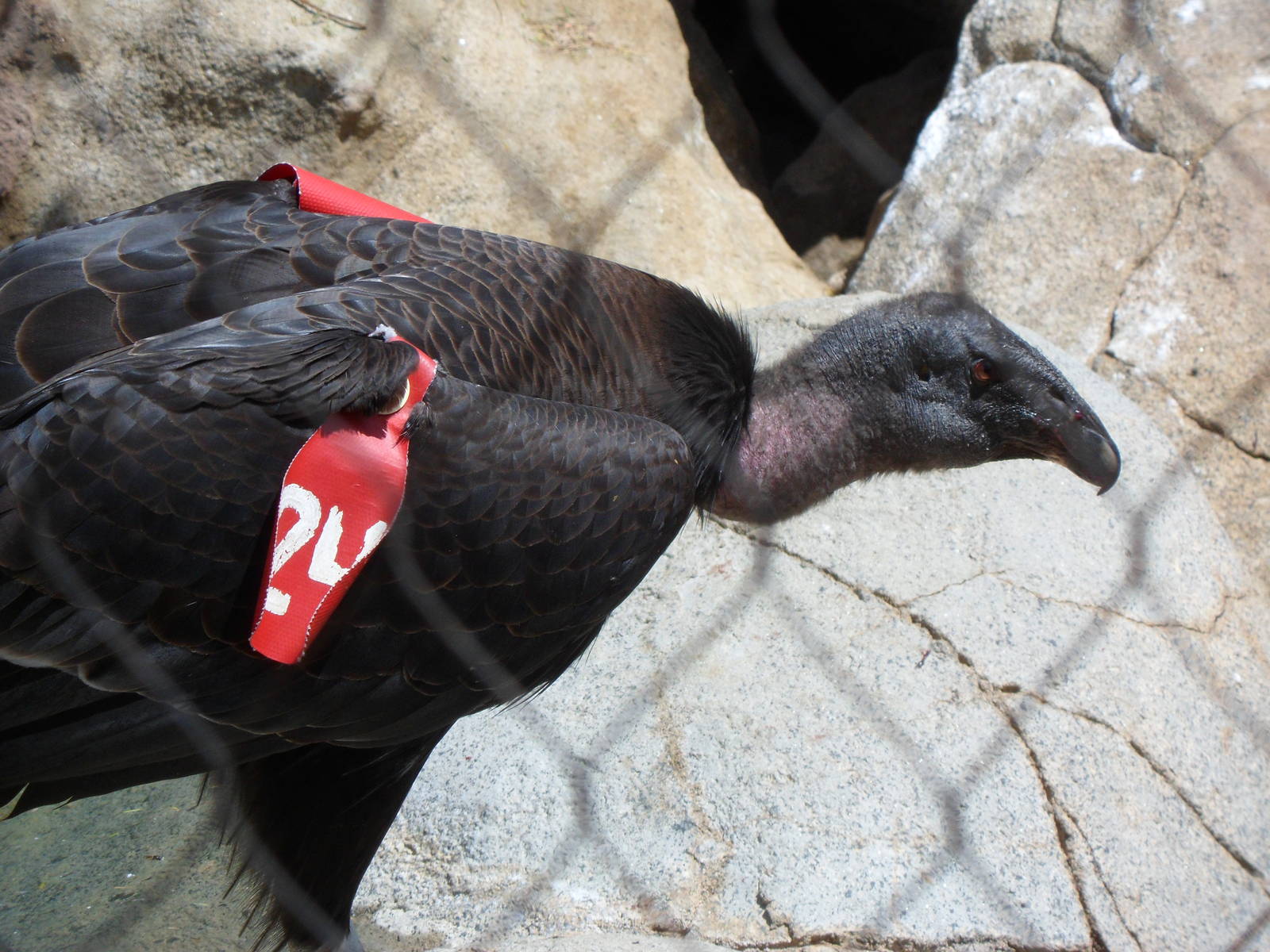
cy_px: 476
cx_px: 635
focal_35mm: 270
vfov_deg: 5.5
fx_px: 9906
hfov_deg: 7.3
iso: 80
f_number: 5.9
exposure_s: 1/350
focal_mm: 46.8
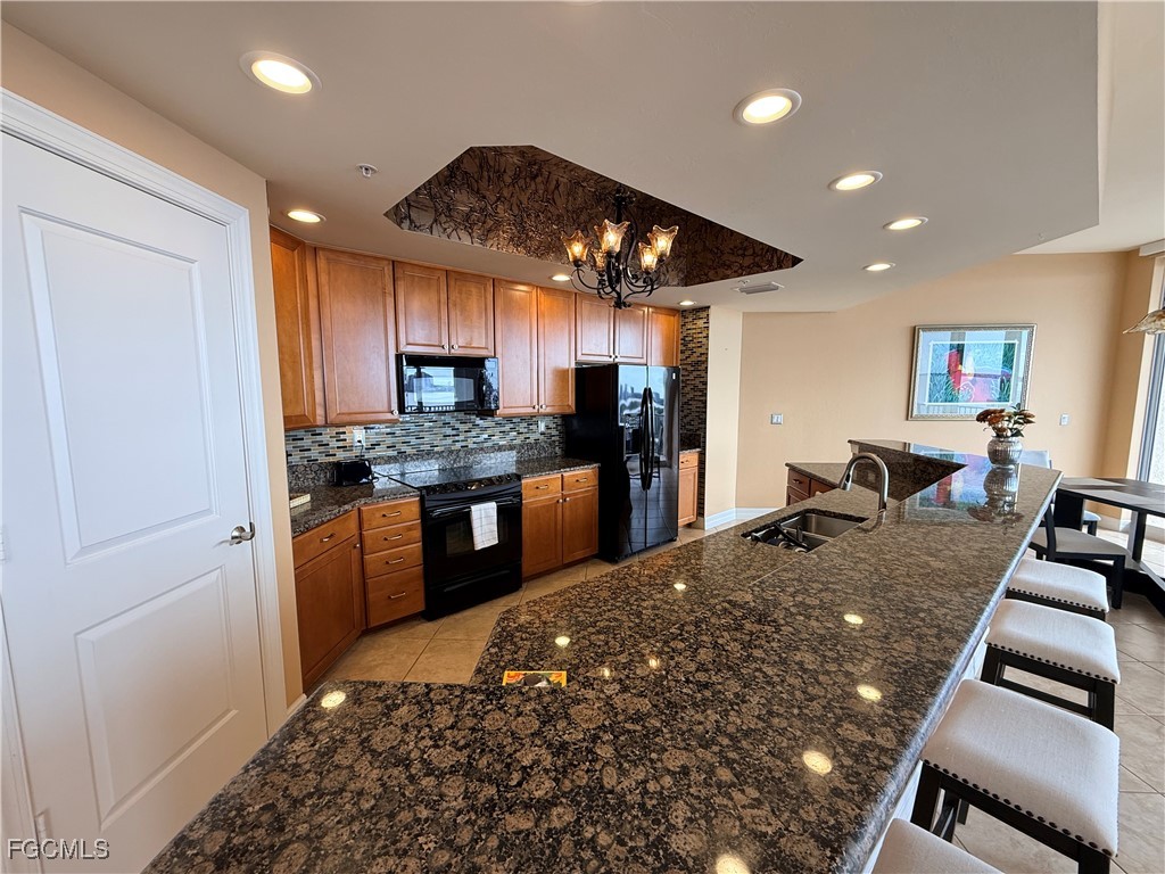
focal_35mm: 14
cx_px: 582
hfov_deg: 102.1
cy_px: 437
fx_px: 471
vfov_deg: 85.7
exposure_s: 1/120
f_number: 2.2
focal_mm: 2.22
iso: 125
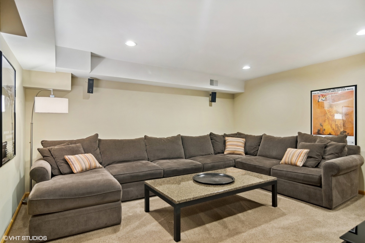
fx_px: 182
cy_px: 122
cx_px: 182
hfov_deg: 90.0
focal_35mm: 18
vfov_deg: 67.4
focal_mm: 12
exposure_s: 1/15
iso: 200
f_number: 8
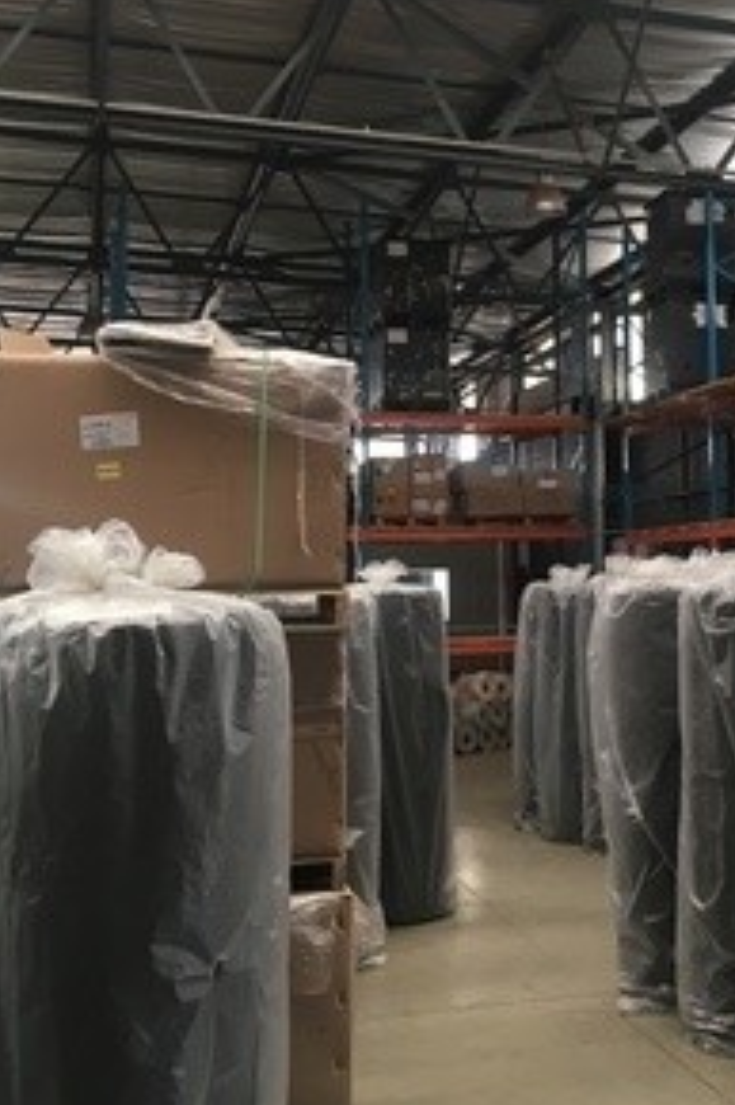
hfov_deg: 25.3
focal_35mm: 52
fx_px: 1594
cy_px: 452
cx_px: 640
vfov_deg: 38.1
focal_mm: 4.15
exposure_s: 1/33
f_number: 2.2
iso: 25
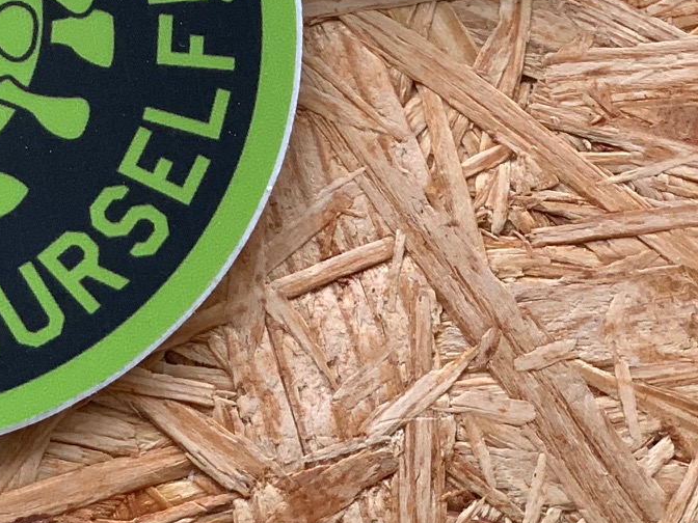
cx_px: -100
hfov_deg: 12.4
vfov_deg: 9.4
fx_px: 3146
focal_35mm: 156
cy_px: -92
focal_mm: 6
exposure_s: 1/122
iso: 64
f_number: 2.4
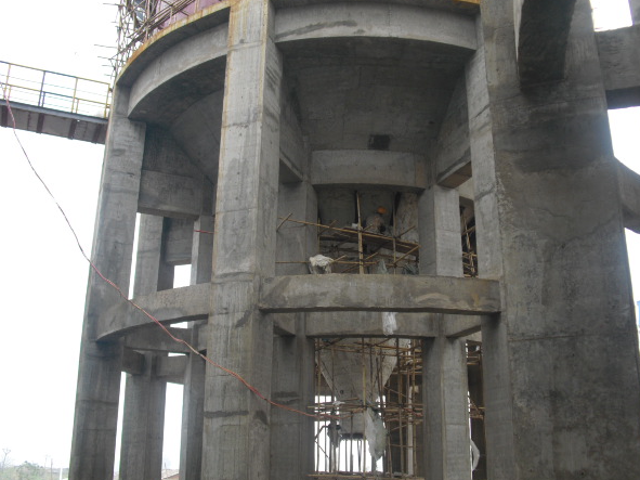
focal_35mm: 39
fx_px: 721
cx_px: 340
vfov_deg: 36.8
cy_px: 244
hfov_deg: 47.8
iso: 100
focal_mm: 6.3
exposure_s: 1/100
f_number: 3.1
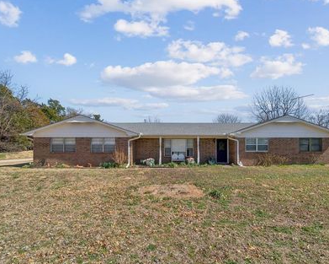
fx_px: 175
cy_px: 138
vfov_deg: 73.8
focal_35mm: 18
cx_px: 179
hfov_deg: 86.1
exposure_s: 1/500
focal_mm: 10
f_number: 9
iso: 100
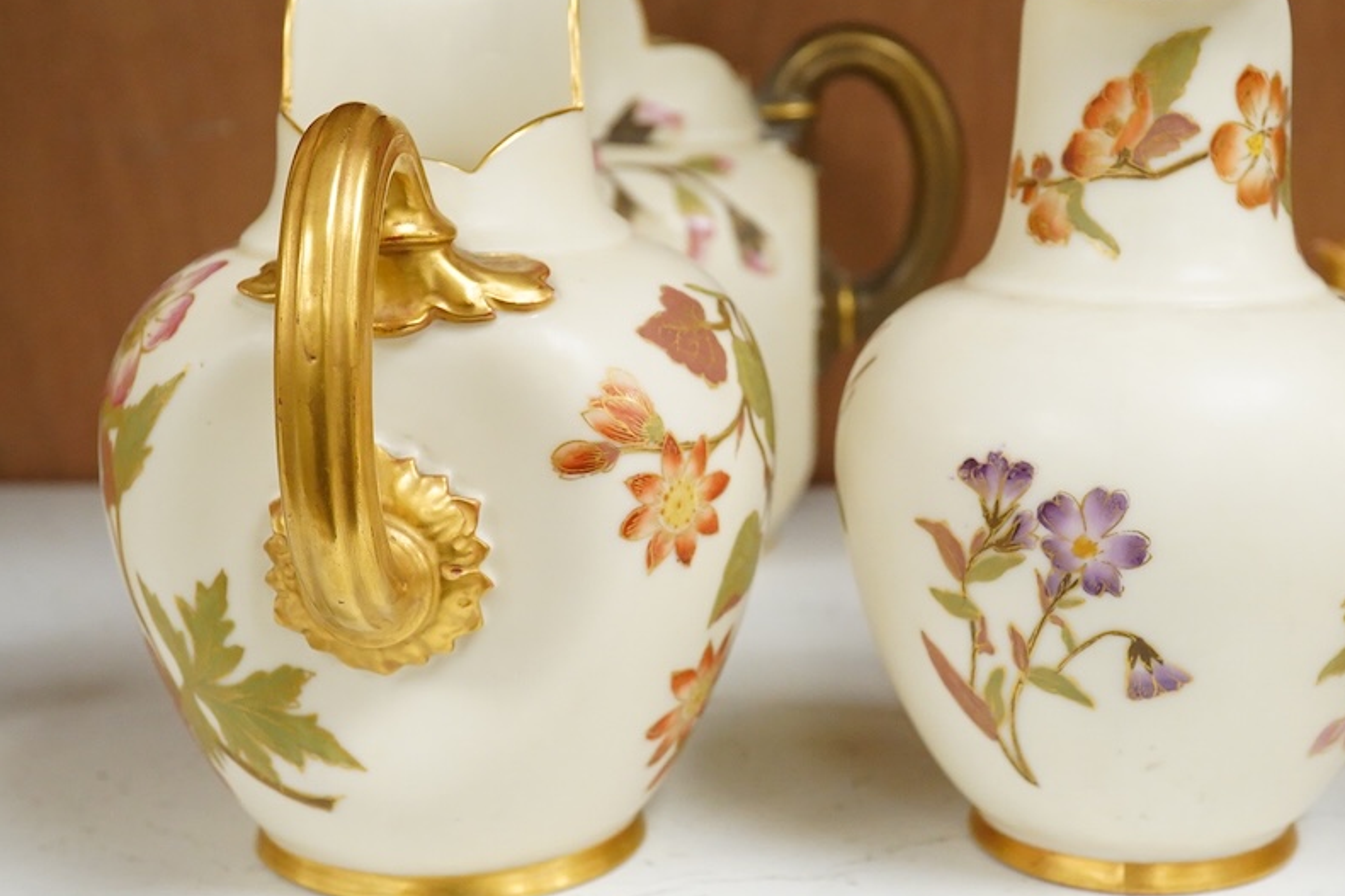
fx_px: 2390
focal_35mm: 64
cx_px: 763
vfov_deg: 21.2
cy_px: 425
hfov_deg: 31.4
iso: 2500
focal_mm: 30
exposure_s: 1/160
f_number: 10
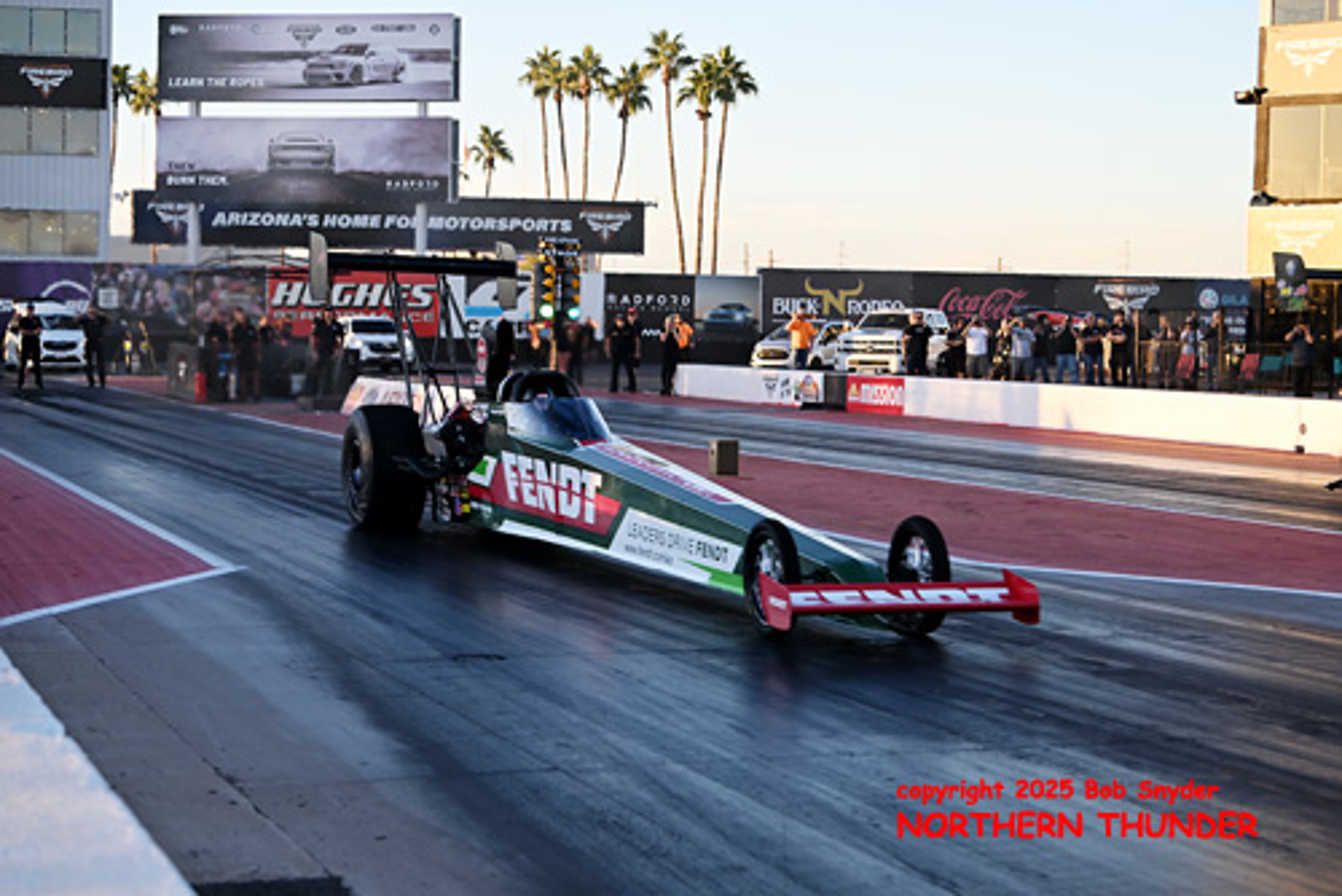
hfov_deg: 28.8
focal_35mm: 70
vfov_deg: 19.5
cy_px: 448
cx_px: 671
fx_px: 2611
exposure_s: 1/1000
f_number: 4
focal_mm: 70
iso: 560
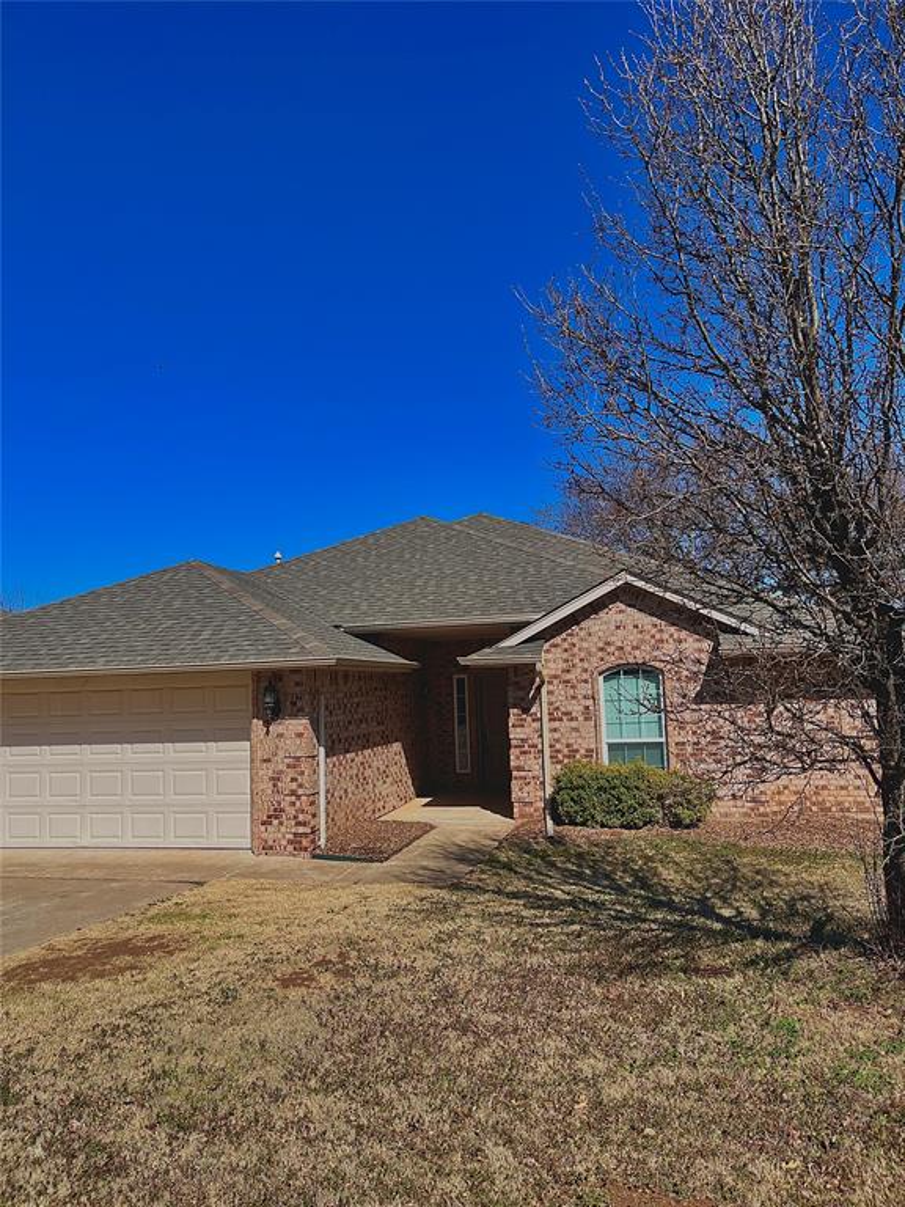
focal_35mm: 26
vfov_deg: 67.3
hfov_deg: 53.1
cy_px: 604
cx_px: 452
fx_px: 906
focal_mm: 5.1
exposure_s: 1/4149
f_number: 1.6
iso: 50
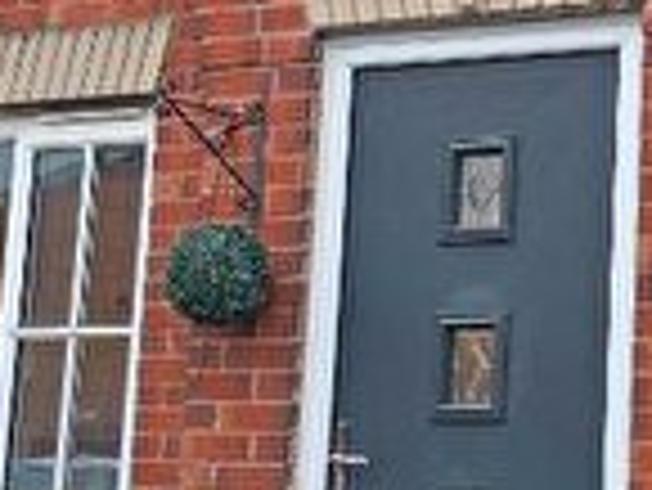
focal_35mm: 111
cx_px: 715
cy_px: 164
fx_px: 2092
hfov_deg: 17.1
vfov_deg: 13.3
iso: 25
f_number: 1.7
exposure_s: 1/180
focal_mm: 6.3
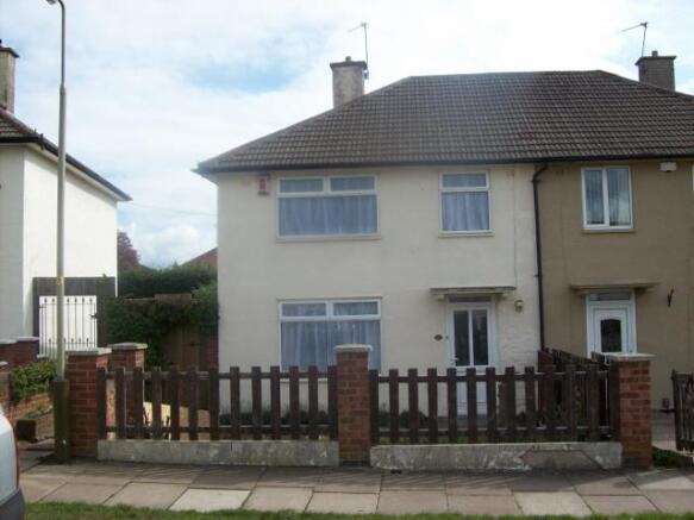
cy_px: 260
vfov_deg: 39.6
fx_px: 722
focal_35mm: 36
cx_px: 347
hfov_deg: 51.4
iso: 80
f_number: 4.8
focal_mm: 6
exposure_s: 1/472
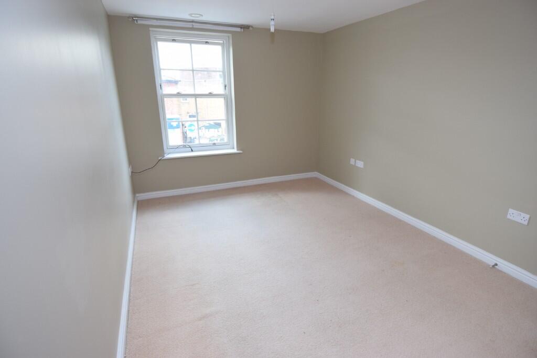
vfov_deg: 67.5
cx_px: 268
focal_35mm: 18
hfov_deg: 90.0
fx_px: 269
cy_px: 179
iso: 400
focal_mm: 12
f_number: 5.6
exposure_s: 1/125
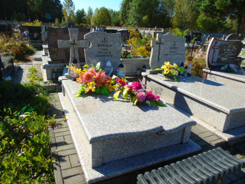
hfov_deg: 69.4
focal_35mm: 25
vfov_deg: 54.9
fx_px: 177
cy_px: 92
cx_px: 122
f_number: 3.4
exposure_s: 1/640
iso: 80
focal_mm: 4.4
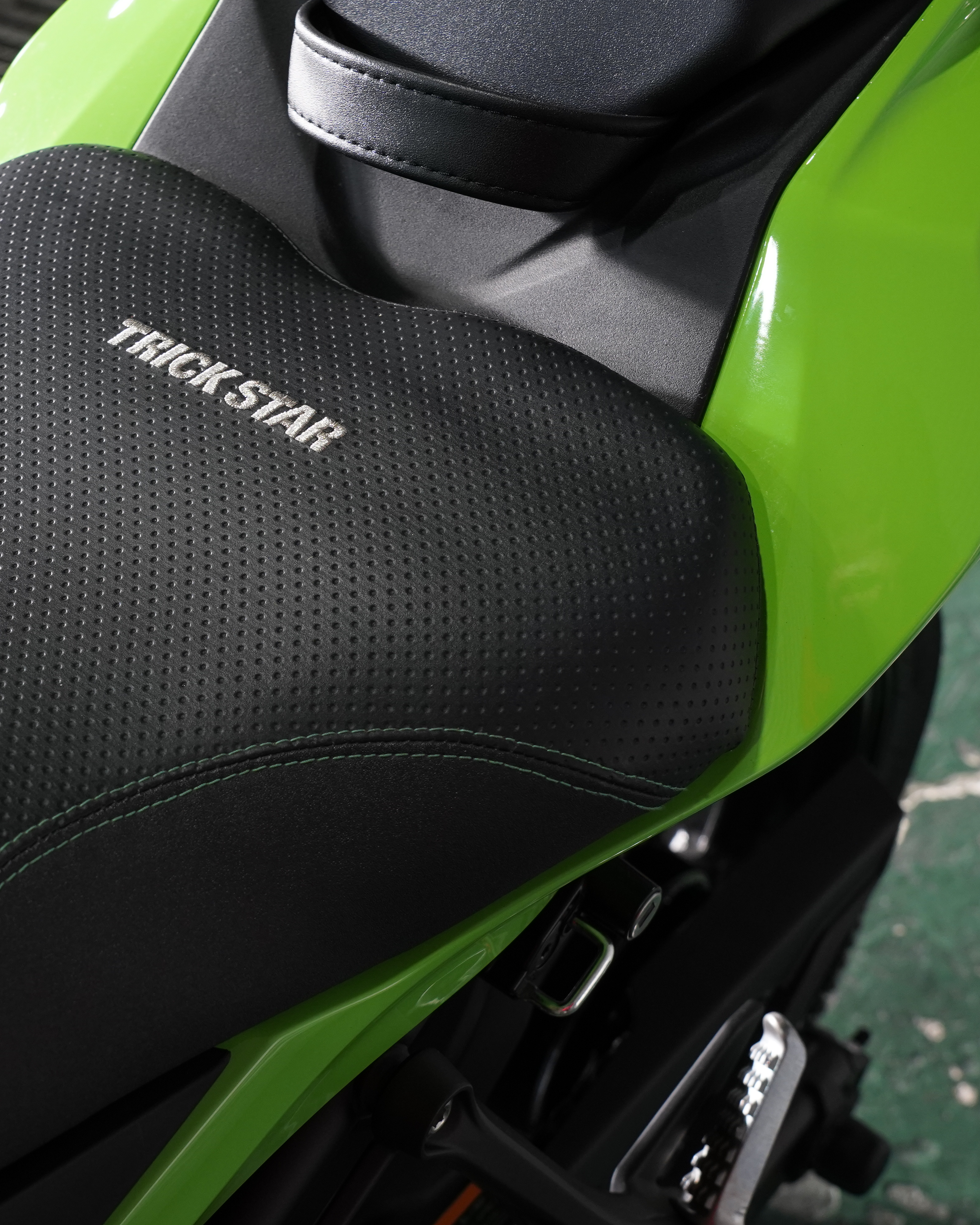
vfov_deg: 34.7
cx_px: 186
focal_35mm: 54
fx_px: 1958
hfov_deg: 27.5
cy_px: 611
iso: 1600
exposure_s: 1/60
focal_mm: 38
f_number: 7.1
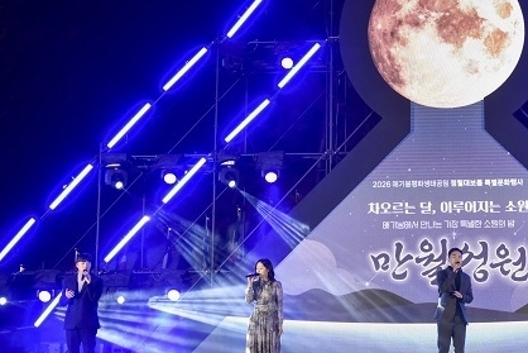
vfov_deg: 26.0
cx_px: 419
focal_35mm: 52
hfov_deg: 36.9
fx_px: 763
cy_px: 175
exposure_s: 1/160
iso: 2500
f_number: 5.6
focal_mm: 32
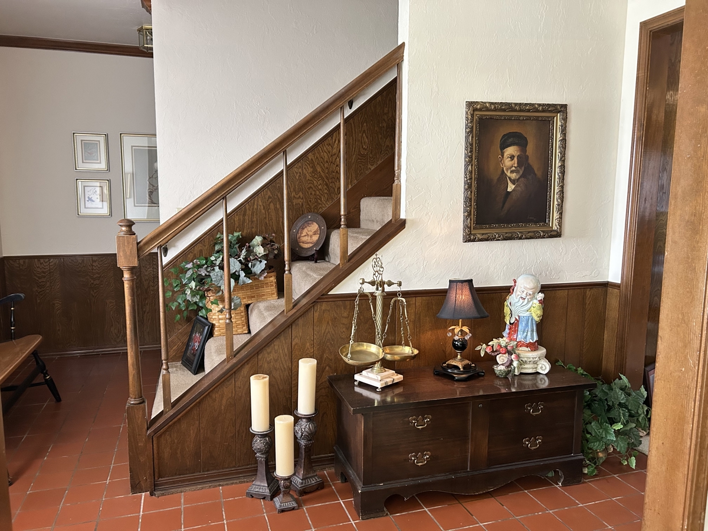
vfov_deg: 53.1
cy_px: 266
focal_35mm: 26
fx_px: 532
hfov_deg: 67.3
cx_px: 354
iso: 320
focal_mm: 5.7
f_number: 1.5
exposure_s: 1/60
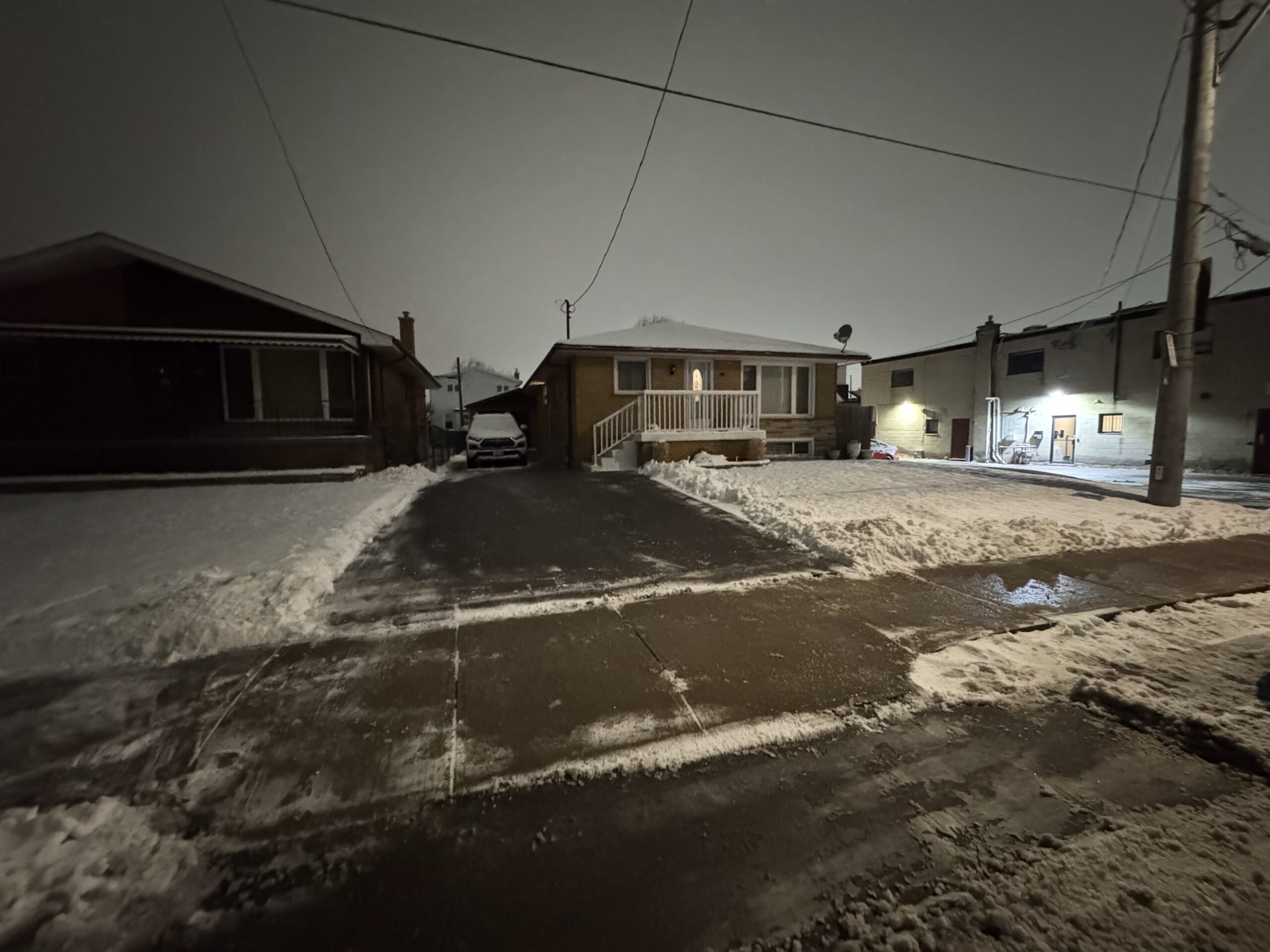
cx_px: 635
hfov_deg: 102.1
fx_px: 514
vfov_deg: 85.7
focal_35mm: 14
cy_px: 476
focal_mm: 2.22
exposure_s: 1/30
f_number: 2.2
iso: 2500
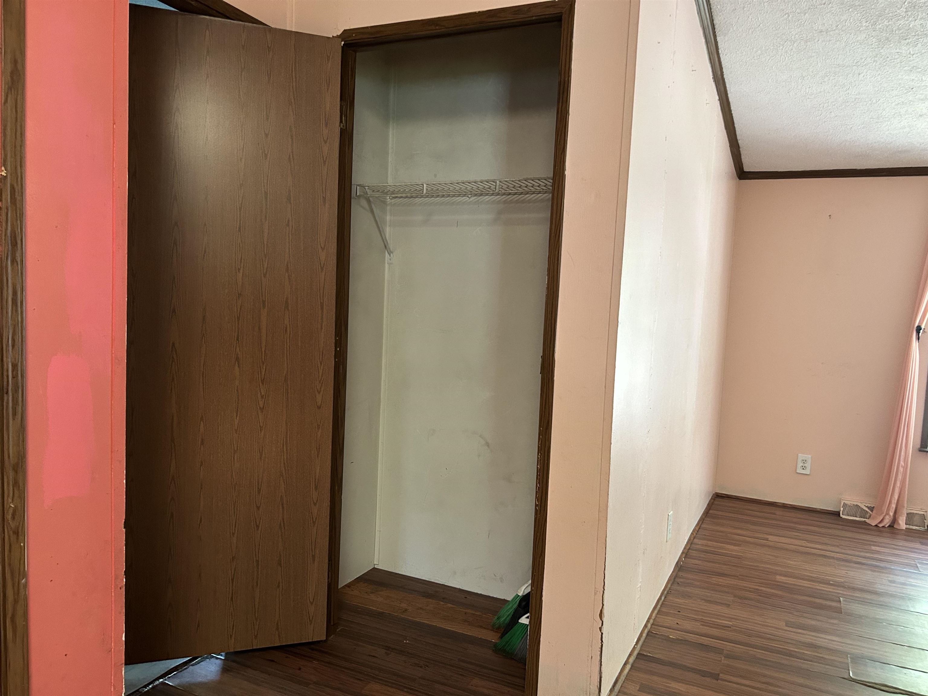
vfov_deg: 53.1
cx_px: 464
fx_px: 697
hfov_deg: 67.3
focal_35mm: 26
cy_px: 348
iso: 320
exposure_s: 1/60
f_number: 1.5
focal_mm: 5.7
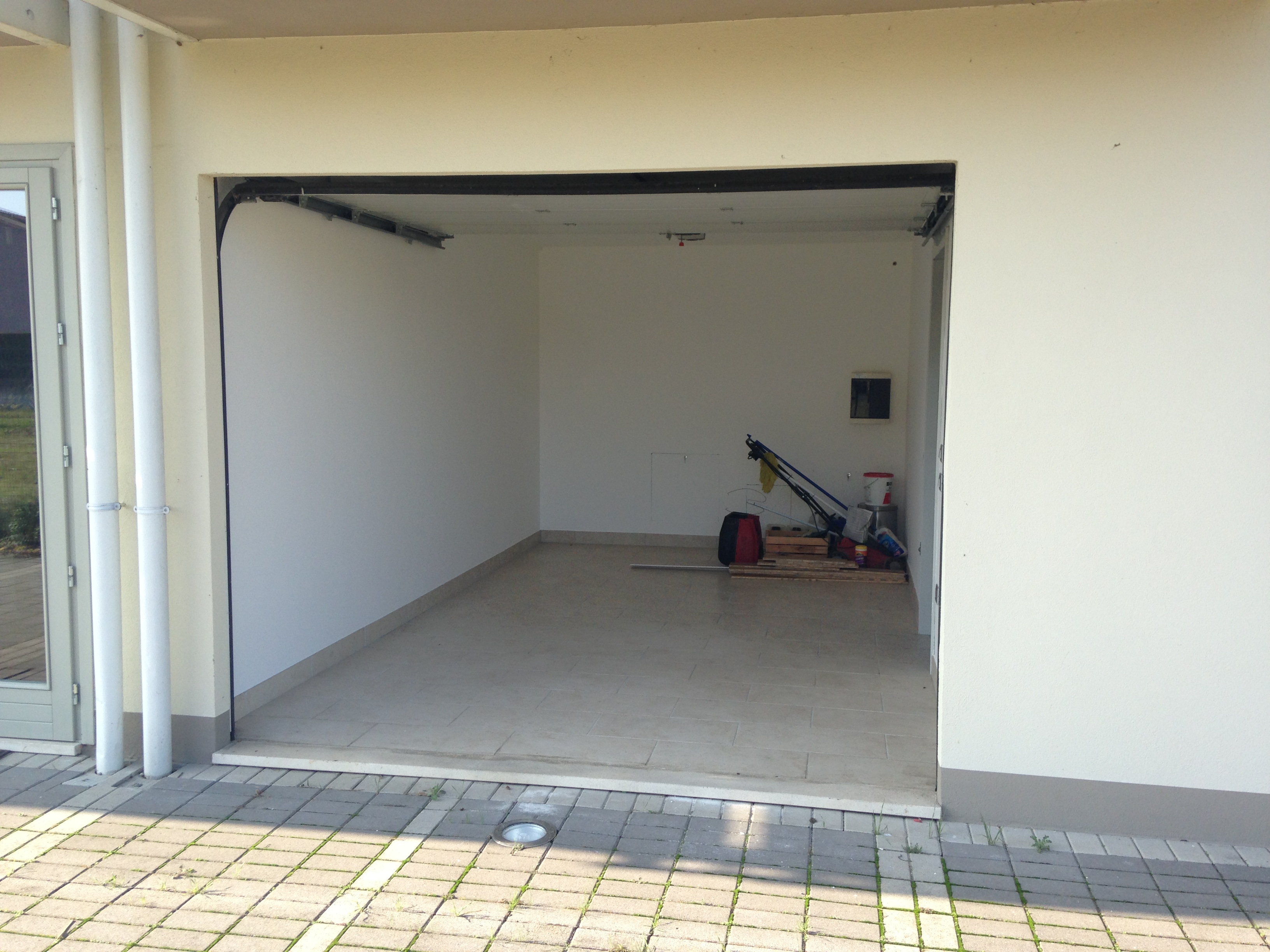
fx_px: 1211
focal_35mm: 33
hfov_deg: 55.4
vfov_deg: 42.9
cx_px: 635
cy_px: 476
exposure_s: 1/382
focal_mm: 4.12
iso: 50
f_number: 2.4
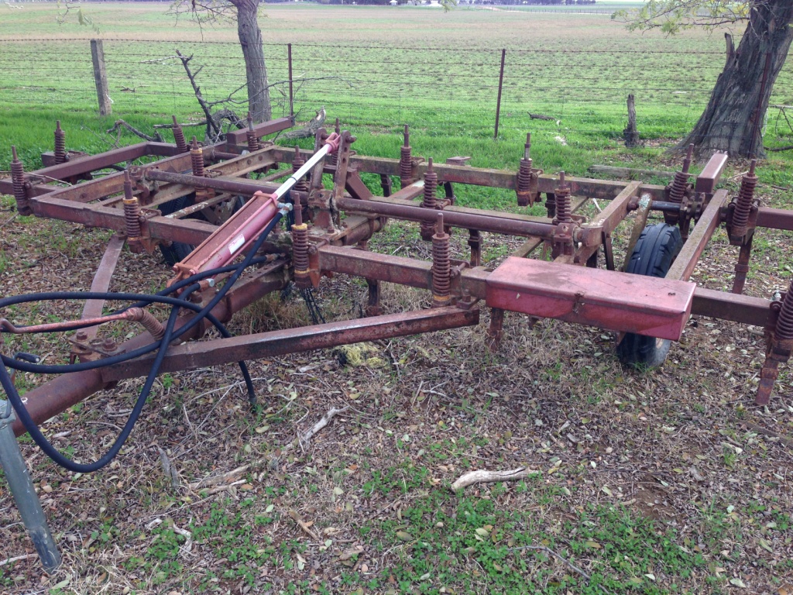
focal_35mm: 33
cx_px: 396
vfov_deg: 42.9
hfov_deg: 55.4
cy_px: 298
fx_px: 756
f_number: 2.4
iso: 50
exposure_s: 1/285
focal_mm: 4.12
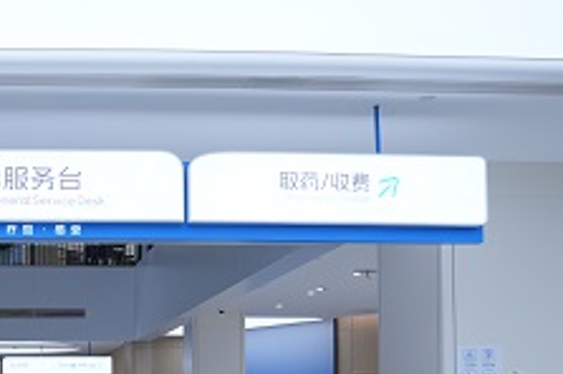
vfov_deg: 18.9
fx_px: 1078
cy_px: 407
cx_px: -28
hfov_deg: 27.3
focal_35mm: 69
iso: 125
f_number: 3.2
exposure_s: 1/160
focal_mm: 24
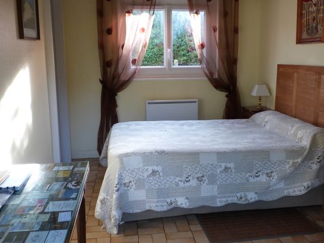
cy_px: 124
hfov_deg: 50.1
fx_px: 346
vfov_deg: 38.6
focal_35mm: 37
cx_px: 178
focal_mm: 4.5
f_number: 2.8
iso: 200
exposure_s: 1/60
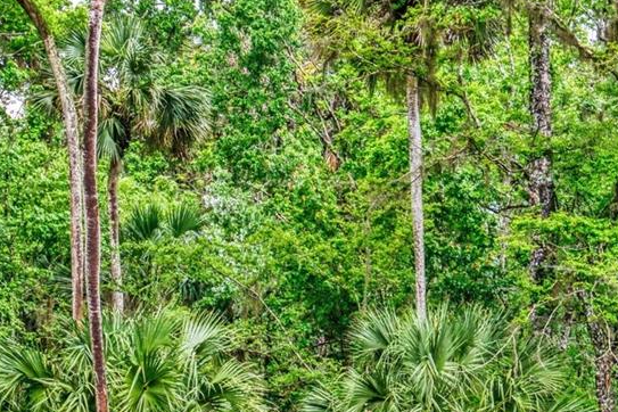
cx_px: 192
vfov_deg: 8.9
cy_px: 382
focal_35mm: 153
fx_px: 2626
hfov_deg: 13.4
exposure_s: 1/60
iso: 320
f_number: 8
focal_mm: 25
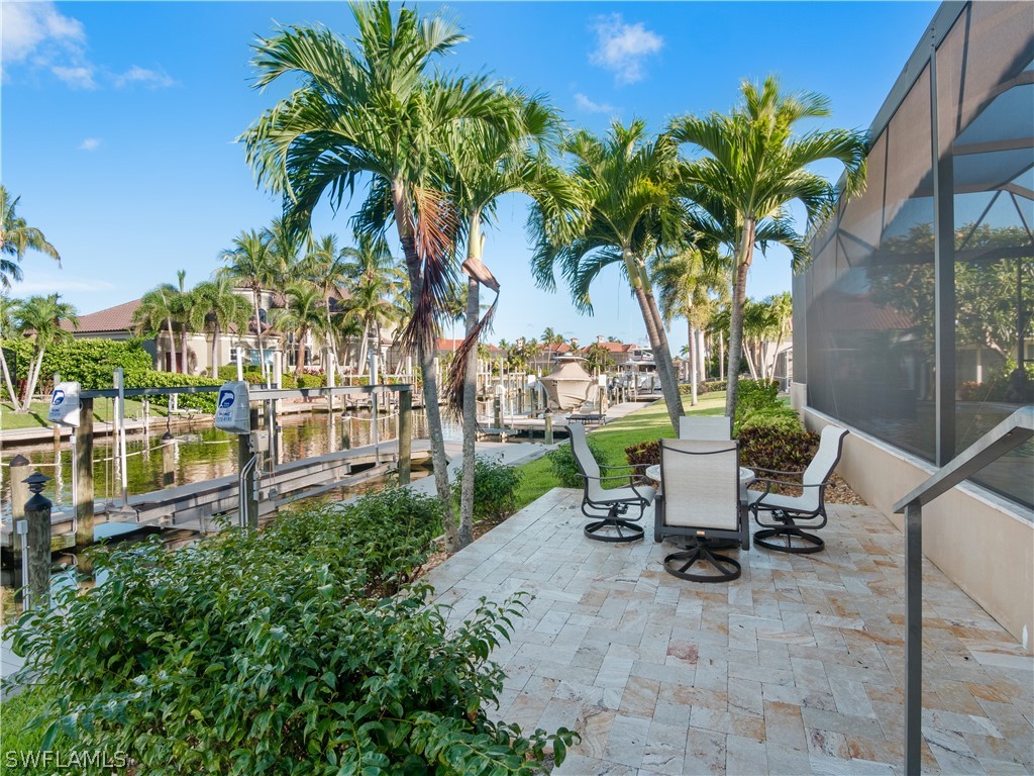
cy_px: 388
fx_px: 538
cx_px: 517
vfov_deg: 71.6
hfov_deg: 87.8
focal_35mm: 18
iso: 200
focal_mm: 9
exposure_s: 1/40
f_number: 7.1
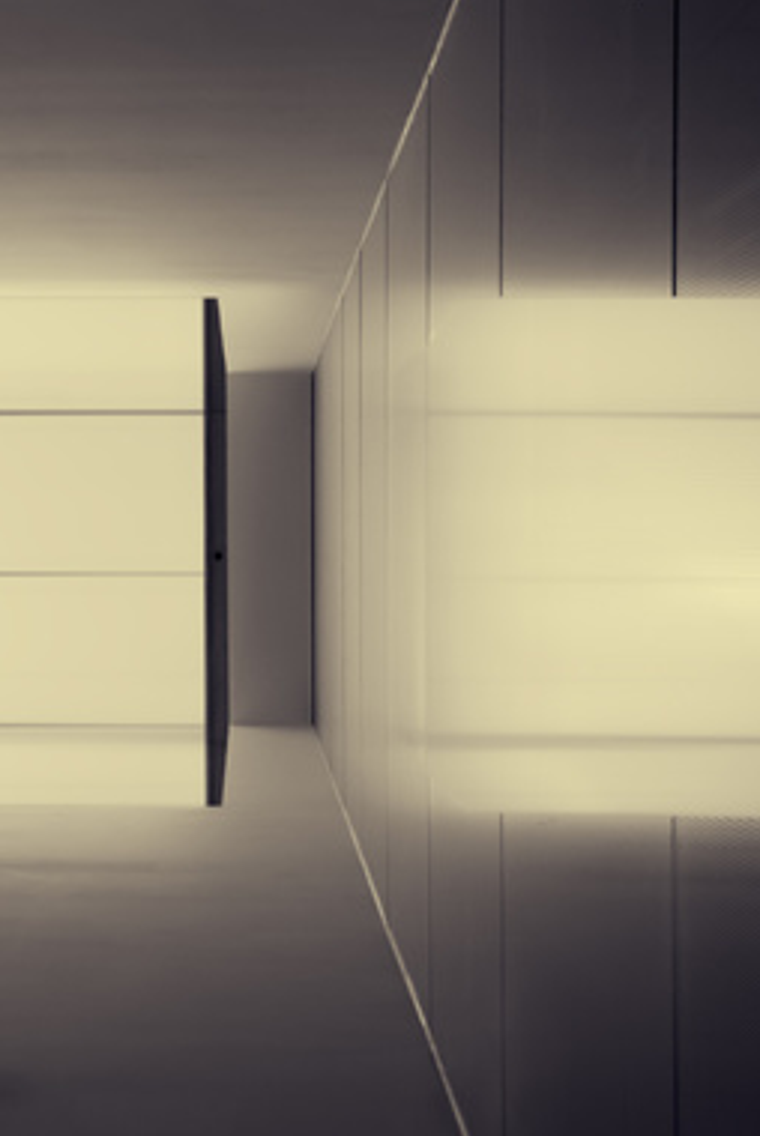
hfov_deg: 17.6
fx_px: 2244
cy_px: 578
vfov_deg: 28.4
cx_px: -326
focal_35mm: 71
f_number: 5
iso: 200
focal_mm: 18
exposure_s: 1/50
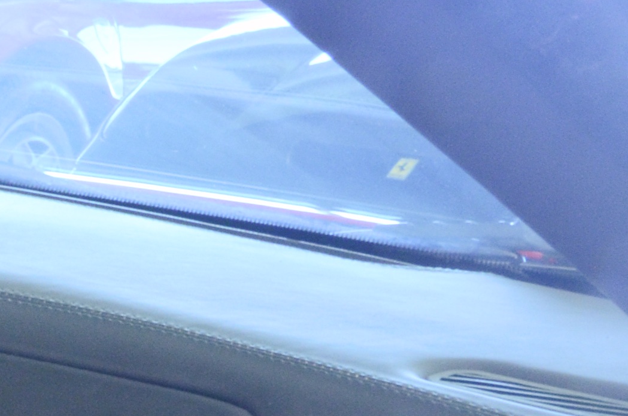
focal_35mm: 155
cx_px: -656
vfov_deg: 8.4
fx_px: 2699
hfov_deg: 11.8
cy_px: 810
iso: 800
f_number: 22
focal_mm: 22
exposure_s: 2.5
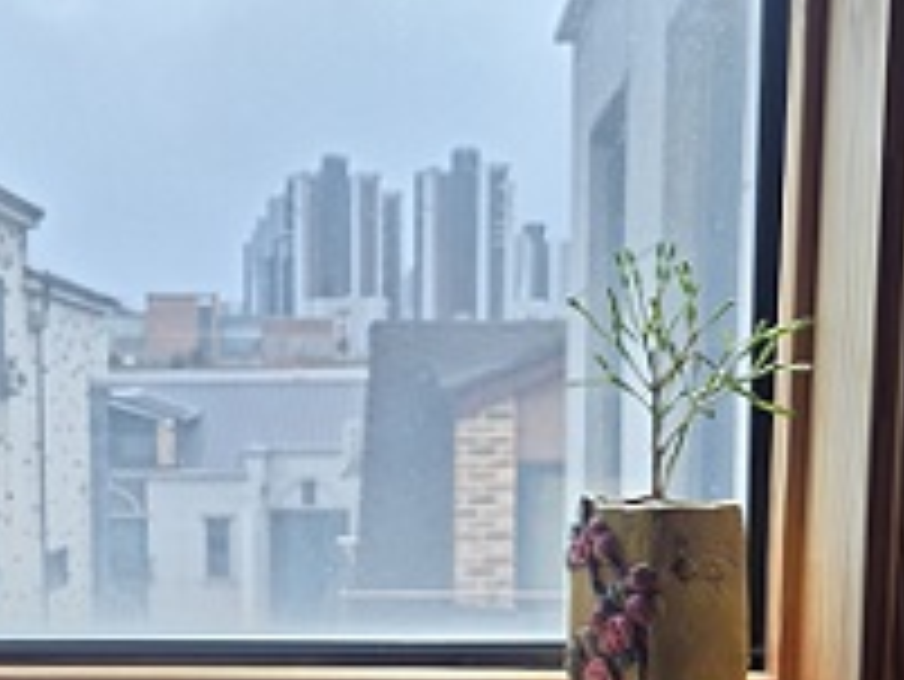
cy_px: 567
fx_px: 1333
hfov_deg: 36.9
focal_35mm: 51
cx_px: 263
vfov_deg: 27.9
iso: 32
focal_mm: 5.4
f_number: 1.8
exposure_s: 1/120
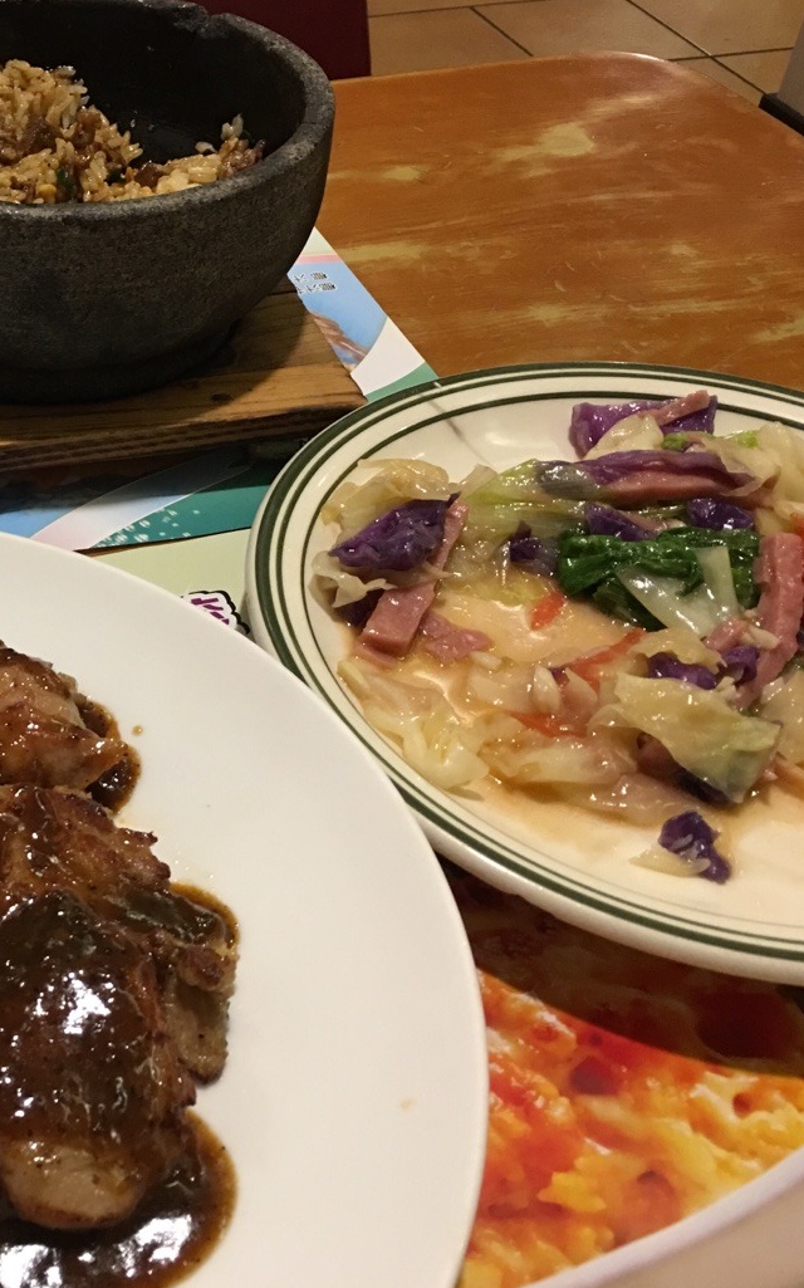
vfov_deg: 47.2
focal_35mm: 42
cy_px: 640
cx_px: -40
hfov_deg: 28.2
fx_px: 1473
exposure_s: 1/10
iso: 100
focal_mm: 4.15
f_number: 2.2
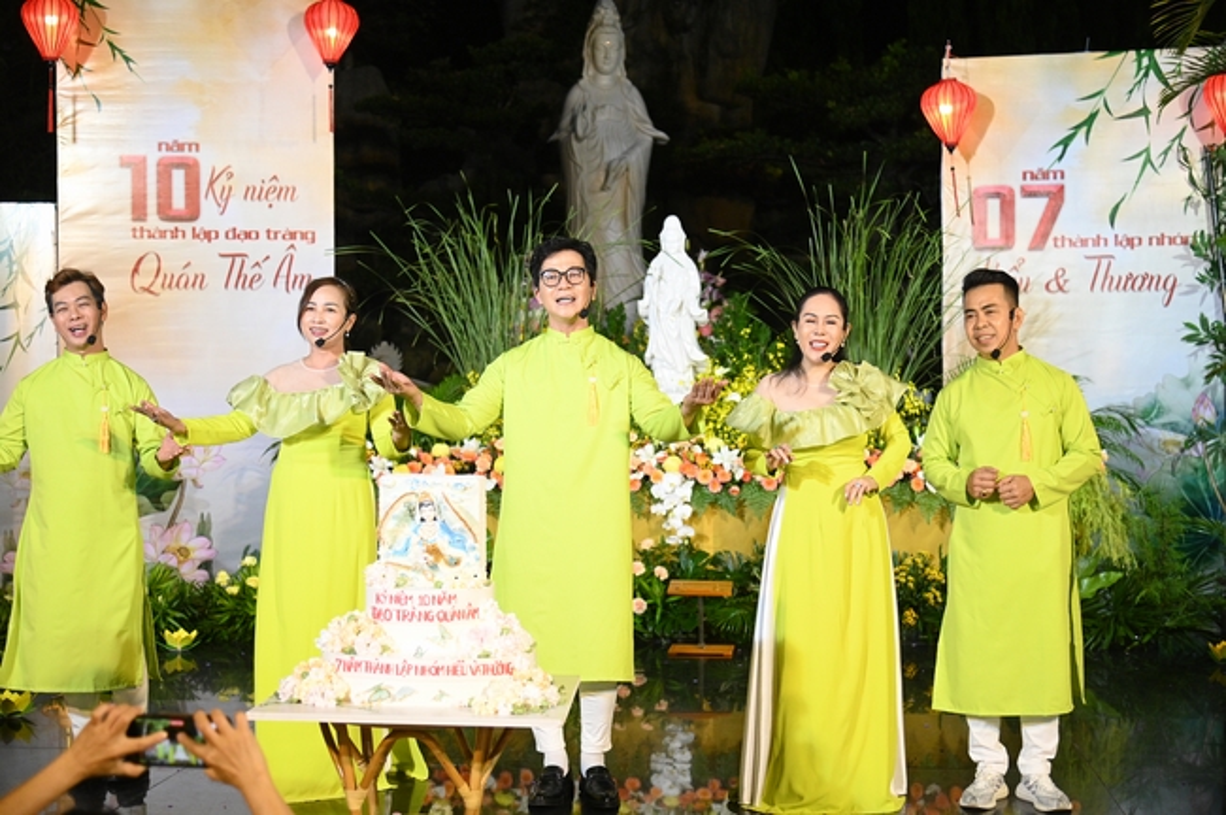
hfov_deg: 38.2
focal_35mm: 52
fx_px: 1769
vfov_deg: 25.9
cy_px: 408
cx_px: 613
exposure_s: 1/250
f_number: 4
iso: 4000
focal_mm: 52
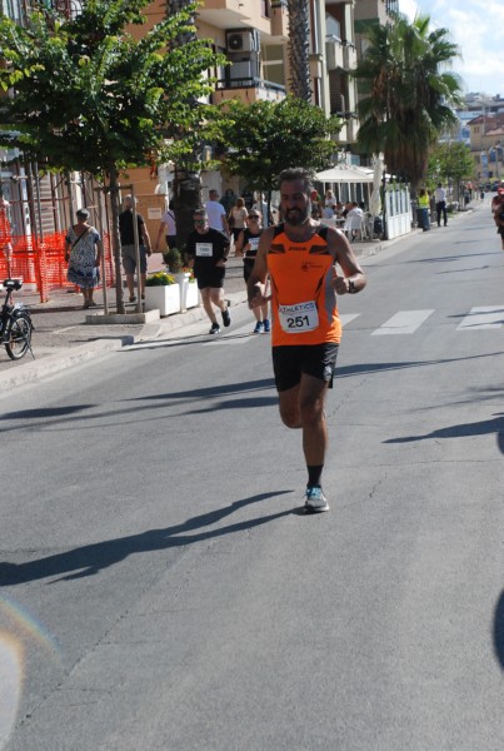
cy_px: 376
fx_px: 1817
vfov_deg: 23.3
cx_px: 252
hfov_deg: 15.8
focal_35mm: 87
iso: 1000
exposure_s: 1/2000
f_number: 7.1
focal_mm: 58
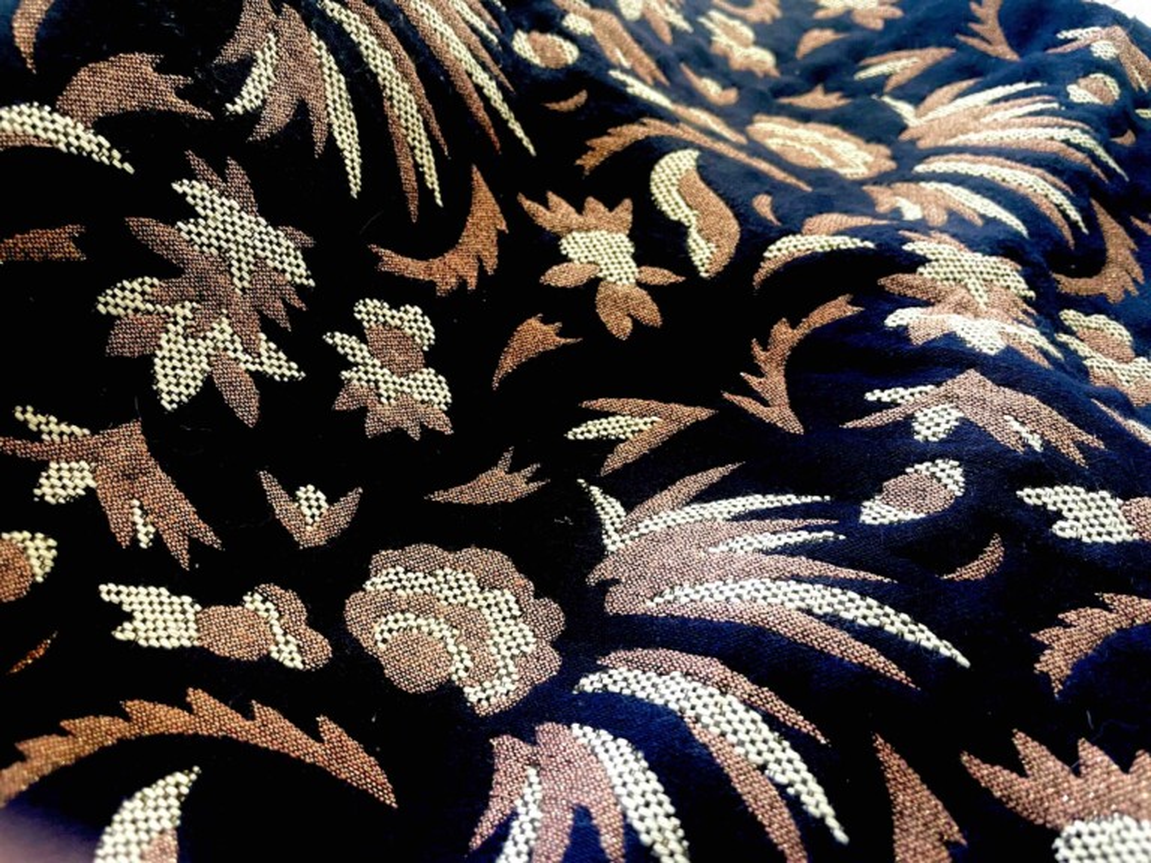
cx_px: 576
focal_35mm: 26
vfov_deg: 53.1
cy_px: 432
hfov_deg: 67.3
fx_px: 865
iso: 160
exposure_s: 1/60
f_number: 1.6
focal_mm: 4.2
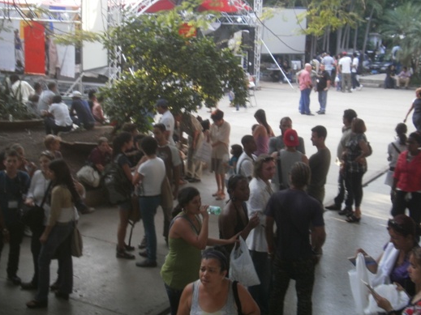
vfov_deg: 27.5
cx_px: 221
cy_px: 130
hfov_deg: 36.2
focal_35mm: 53
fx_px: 644
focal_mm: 7.61
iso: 100
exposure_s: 1/40
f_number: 3.4
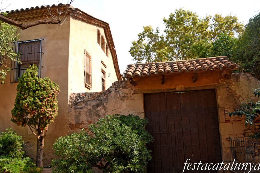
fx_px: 202
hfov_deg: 65.5
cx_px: 127
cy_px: 85
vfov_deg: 46.4
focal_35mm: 28
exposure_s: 1/320
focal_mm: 18
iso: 400
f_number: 9
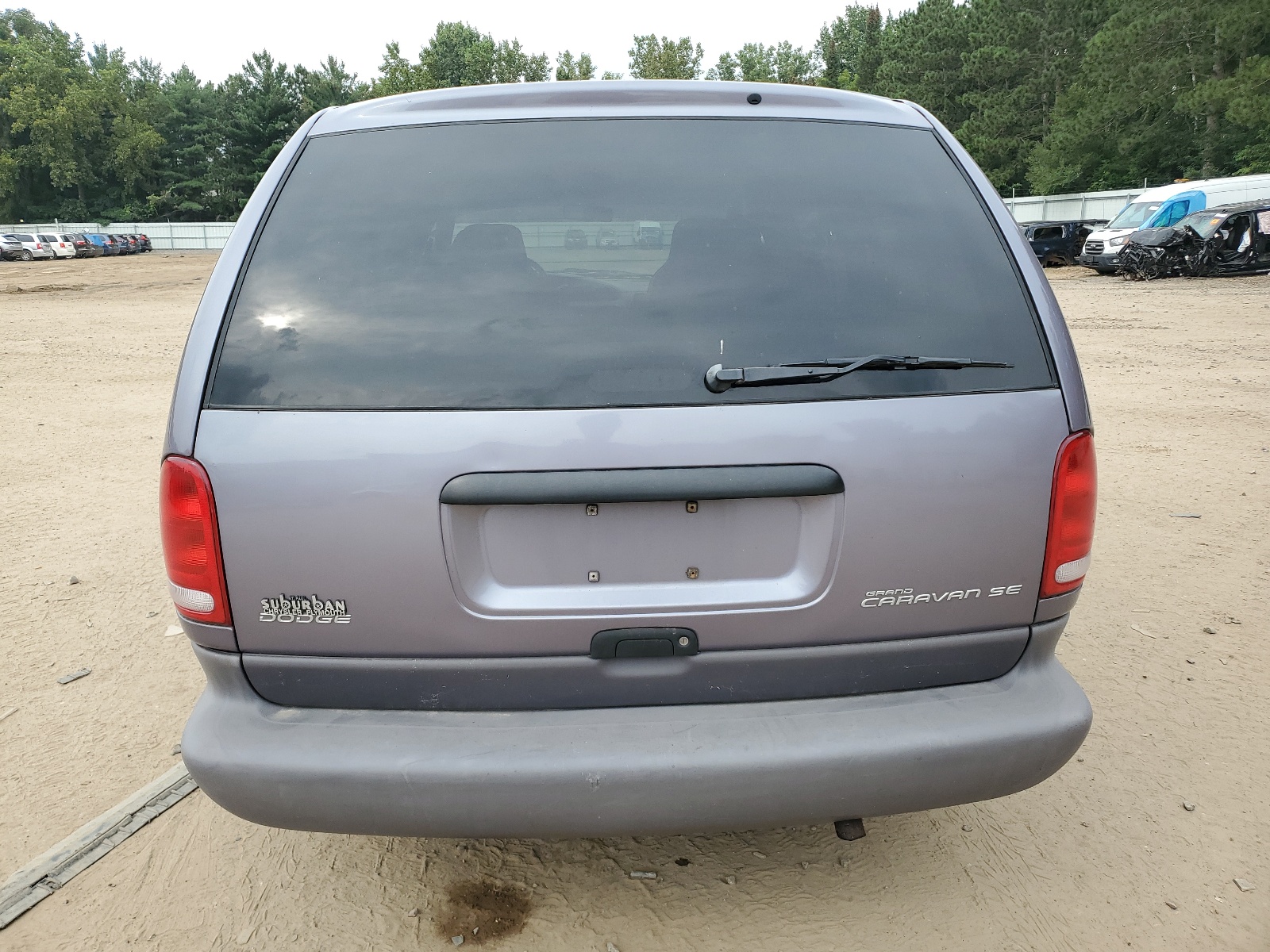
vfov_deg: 53.1
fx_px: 954
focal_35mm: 26
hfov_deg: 67.3
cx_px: 635
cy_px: 476
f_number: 1.5
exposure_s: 1/909
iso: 50
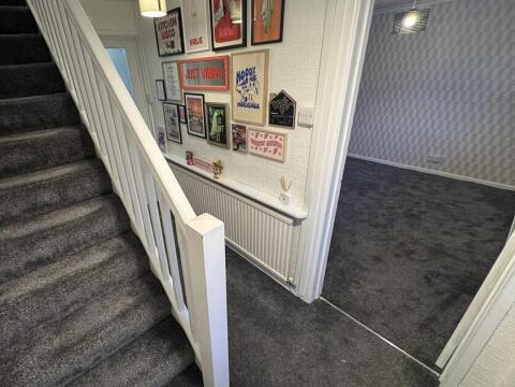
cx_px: 216
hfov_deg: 90.3
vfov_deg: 74.7
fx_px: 253
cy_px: 194
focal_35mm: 17
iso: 200
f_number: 2.2
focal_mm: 2.22
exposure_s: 1/50
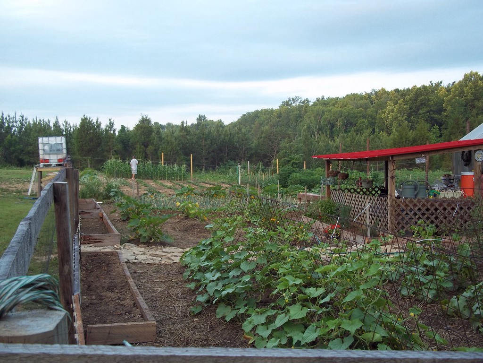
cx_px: 242
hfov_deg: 51.4
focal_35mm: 36
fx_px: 502
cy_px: 182
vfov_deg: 39.7
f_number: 3.1
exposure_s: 1/40
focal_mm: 6.5
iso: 80
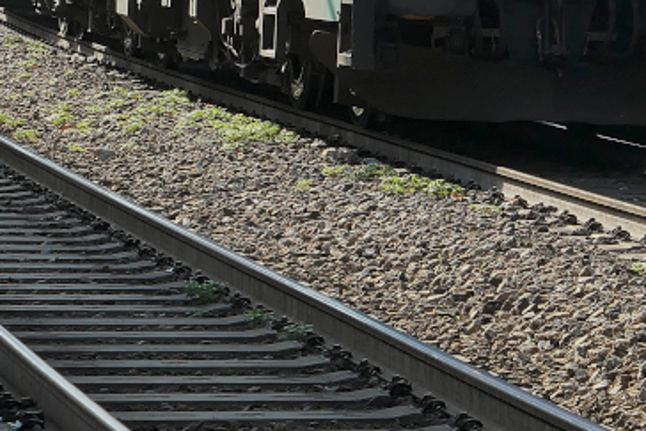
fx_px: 4021
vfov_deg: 6.1
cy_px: -119
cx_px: 479
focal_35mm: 224
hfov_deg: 9.2
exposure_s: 1/320
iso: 200
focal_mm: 24.8
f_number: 5.6
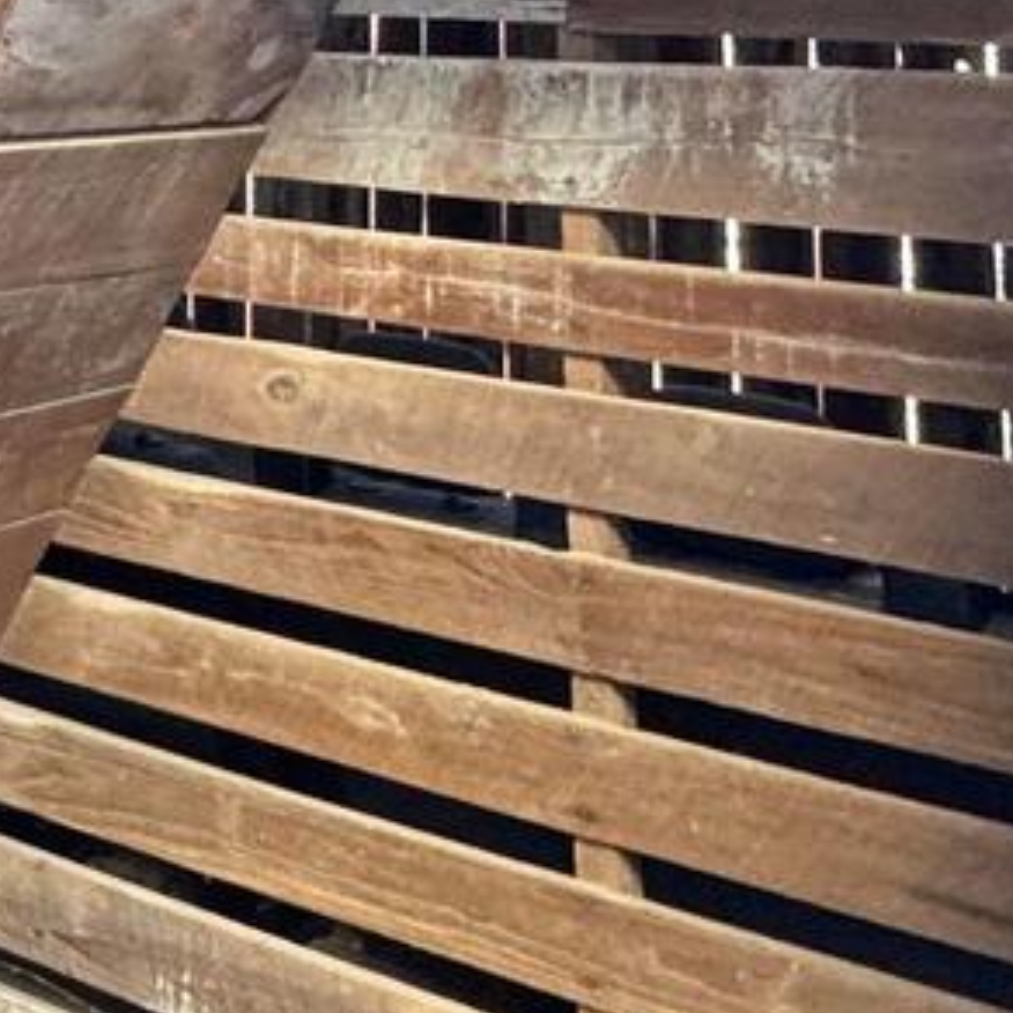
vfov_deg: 25.4
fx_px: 2020
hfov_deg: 24.6
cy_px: -198
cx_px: -298
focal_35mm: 61
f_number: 2.2
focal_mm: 2.22
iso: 500
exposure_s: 1/60
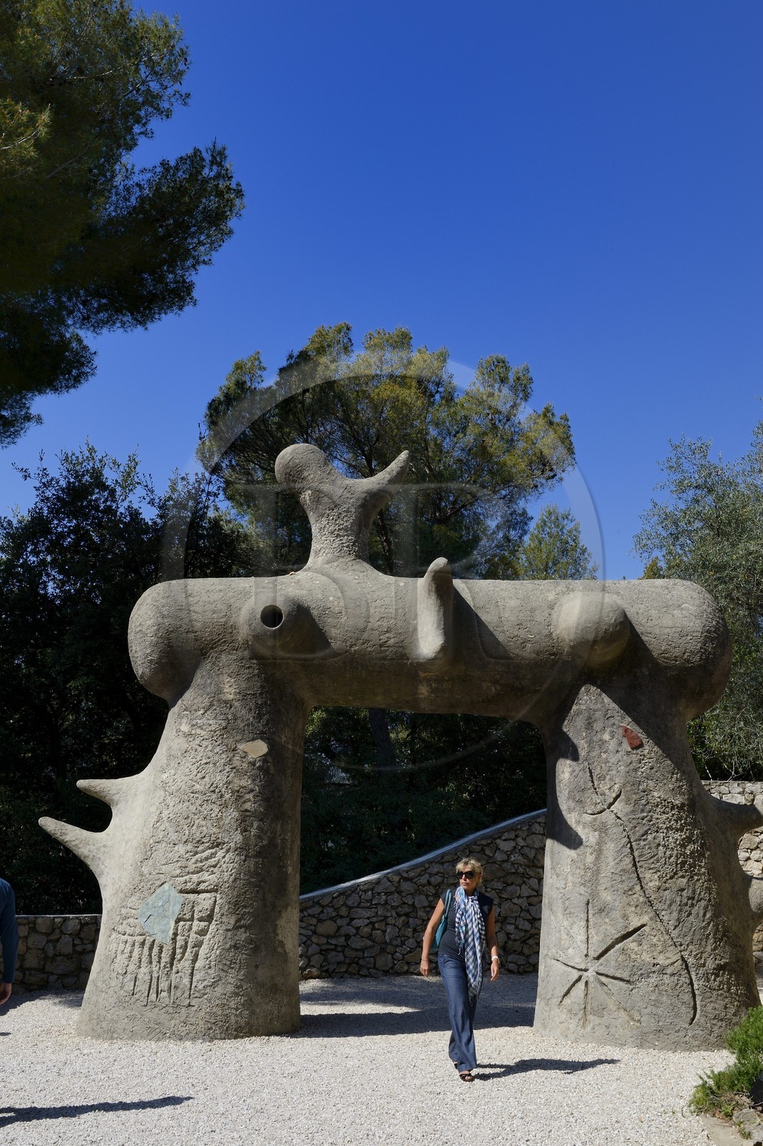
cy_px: 573
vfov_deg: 48.5
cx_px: 382
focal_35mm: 40
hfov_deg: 33.4
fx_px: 1273
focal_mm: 40
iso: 200
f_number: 18
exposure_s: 1/125
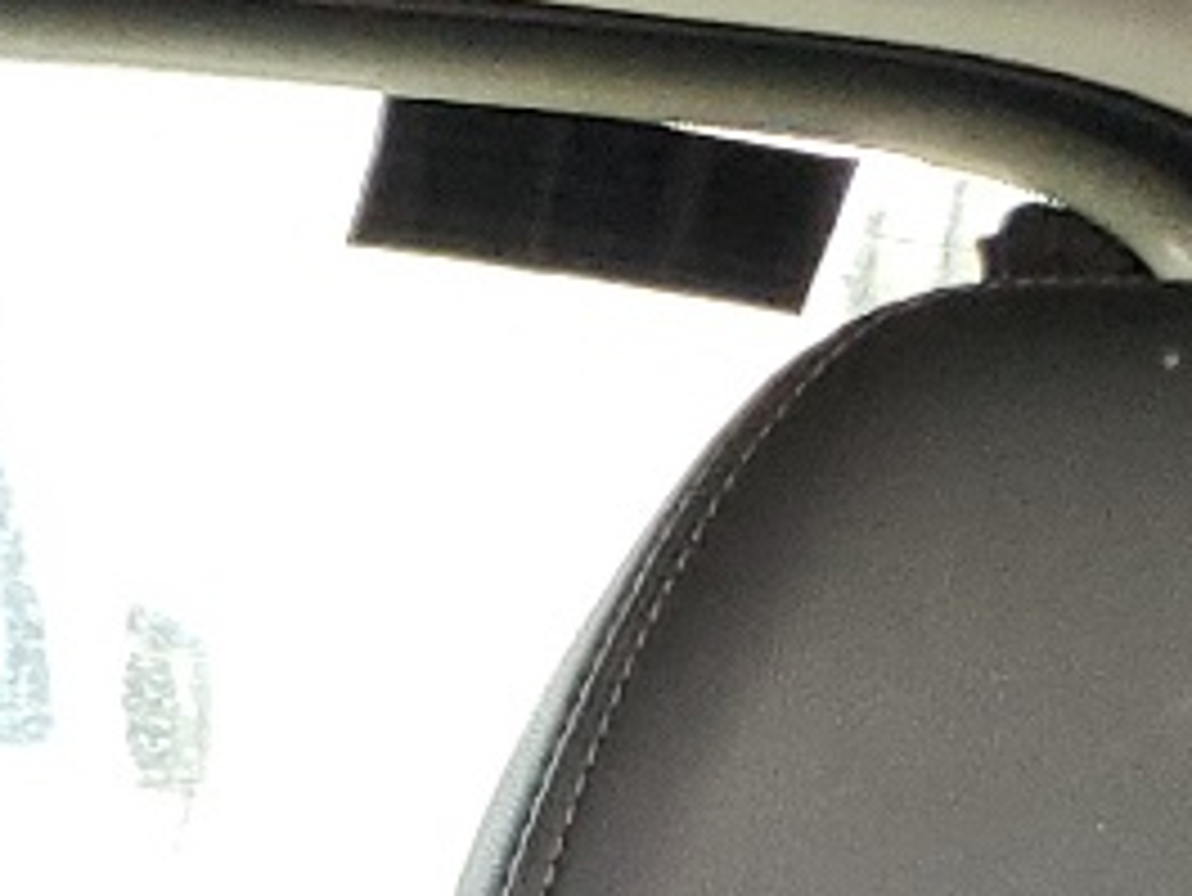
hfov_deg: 11.5
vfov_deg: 8.2
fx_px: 5409
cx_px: -1075
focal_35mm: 157
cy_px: 2625
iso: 108
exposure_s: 1/60.2
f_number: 1.5
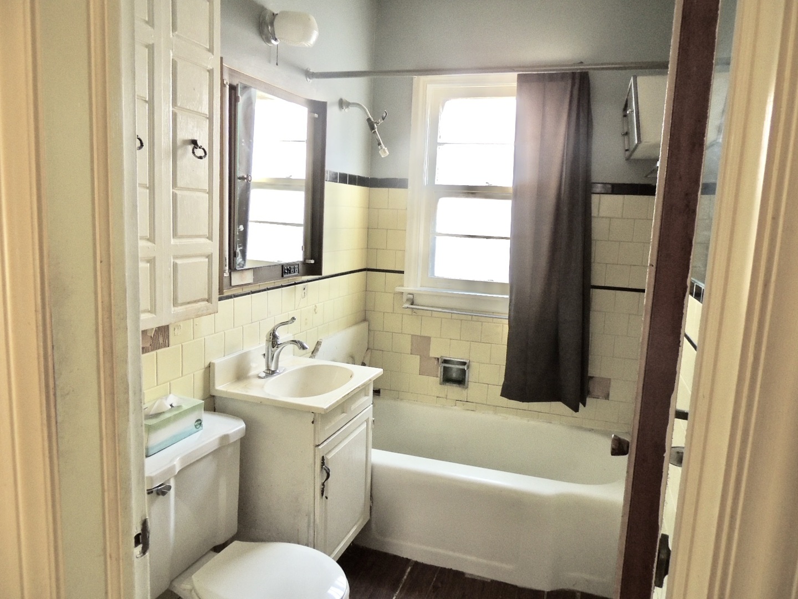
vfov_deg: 56.8
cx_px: 399
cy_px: 300
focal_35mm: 24
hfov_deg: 71.6
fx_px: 553
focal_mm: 4.3
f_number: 3
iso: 320
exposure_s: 1/30
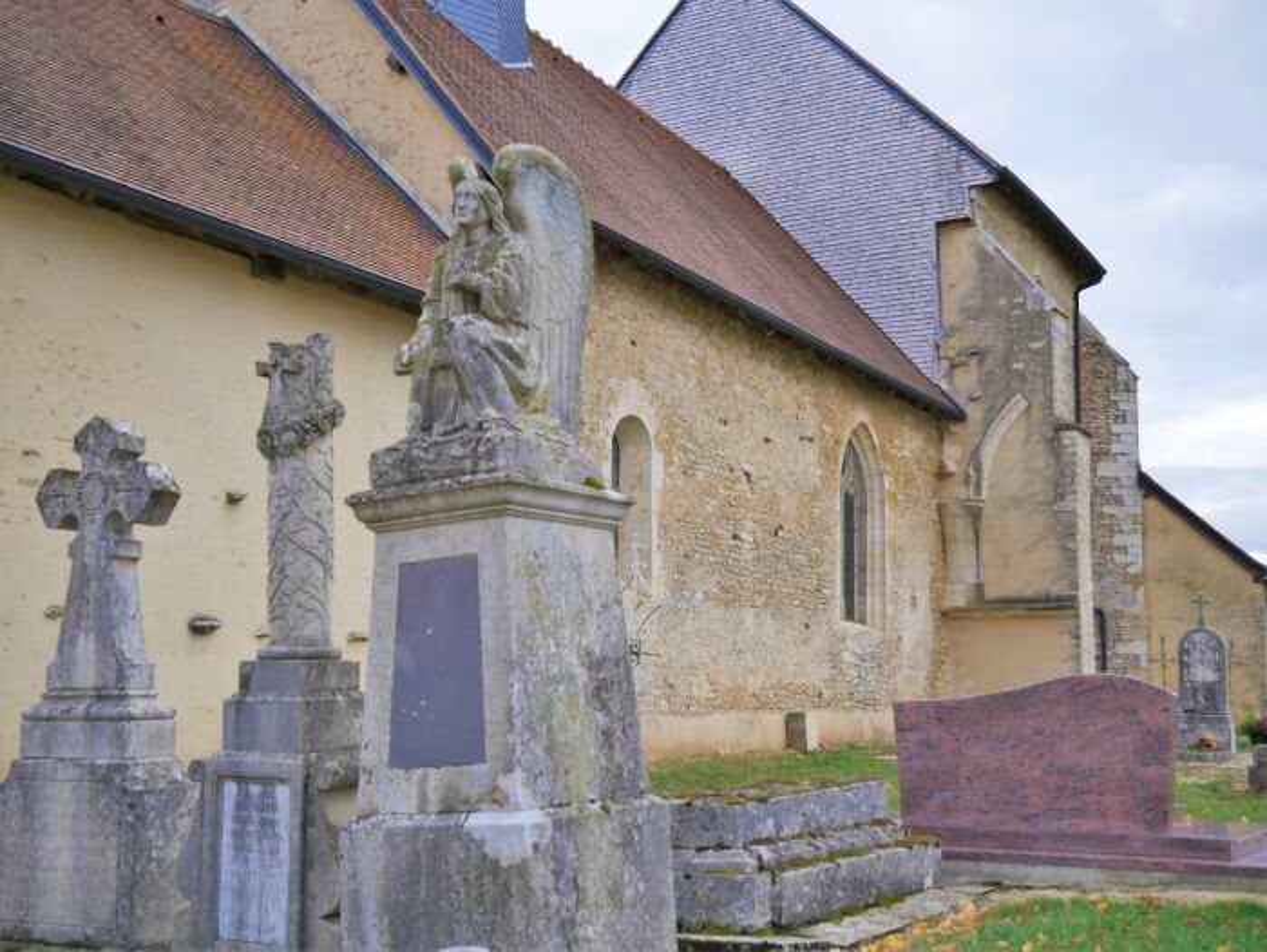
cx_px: 634
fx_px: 1465
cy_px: 476
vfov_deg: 36.0
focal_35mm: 40
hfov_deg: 46.8
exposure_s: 1/100
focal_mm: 20
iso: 200
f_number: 4.1
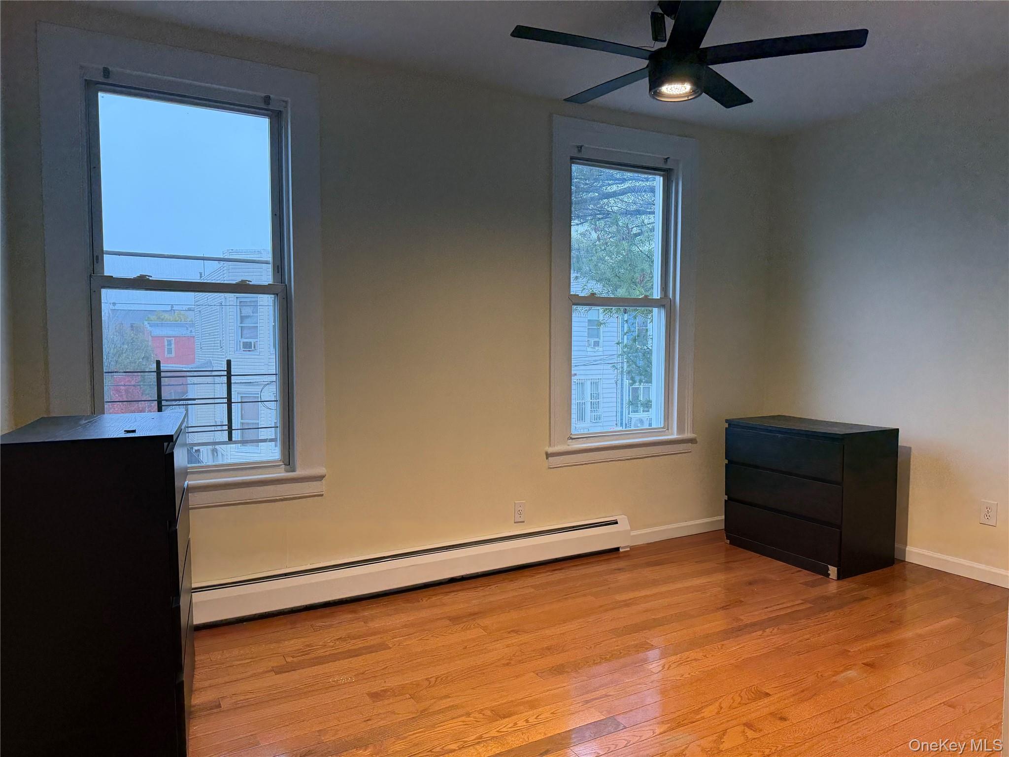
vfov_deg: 56.8
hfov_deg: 71.6
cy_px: 378
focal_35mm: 24
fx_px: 700
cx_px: 504
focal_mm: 6.76
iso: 200
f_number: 1.78
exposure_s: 1/120
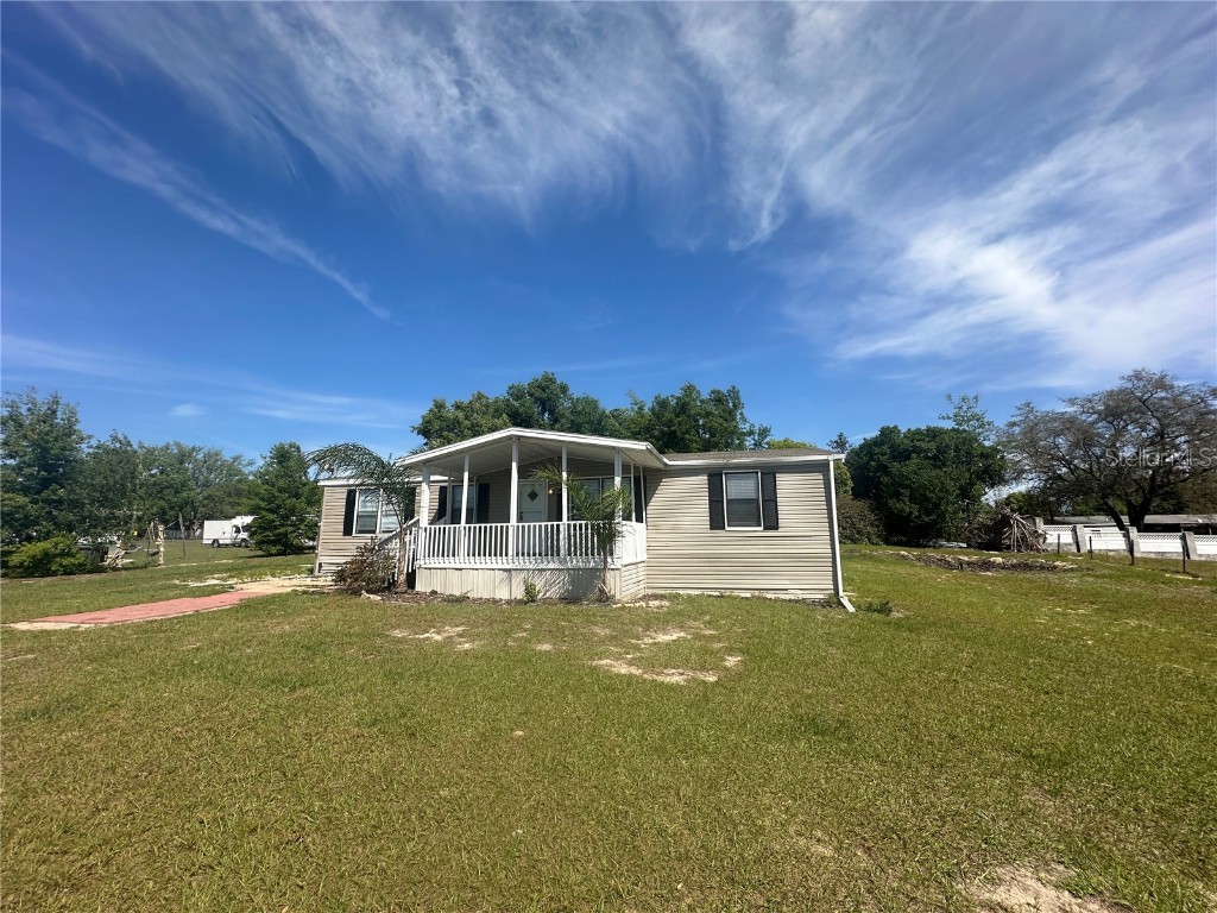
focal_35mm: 14
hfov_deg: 102.1
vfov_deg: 85.7
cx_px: 608
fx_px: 492
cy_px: 456
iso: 40
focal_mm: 2.22
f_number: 2.2
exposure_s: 1/2257
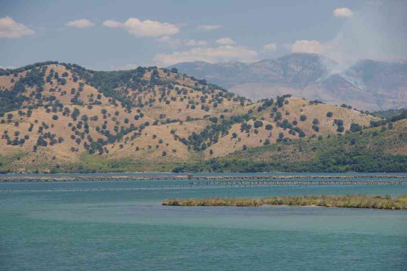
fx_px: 1865
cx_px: 204
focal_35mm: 165
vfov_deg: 8.3
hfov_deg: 12.5
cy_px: 136
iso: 400
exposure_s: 1/160
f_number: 9
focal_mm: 110
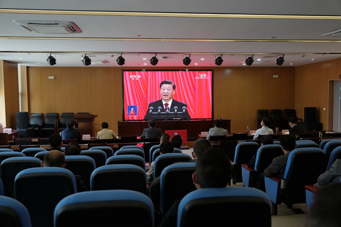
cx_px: 170
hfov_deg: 58.7
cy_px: 114
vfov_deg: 41.1
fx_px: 303
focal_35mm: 32
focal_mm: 32
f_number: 3.5
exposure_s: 1/160
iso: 800
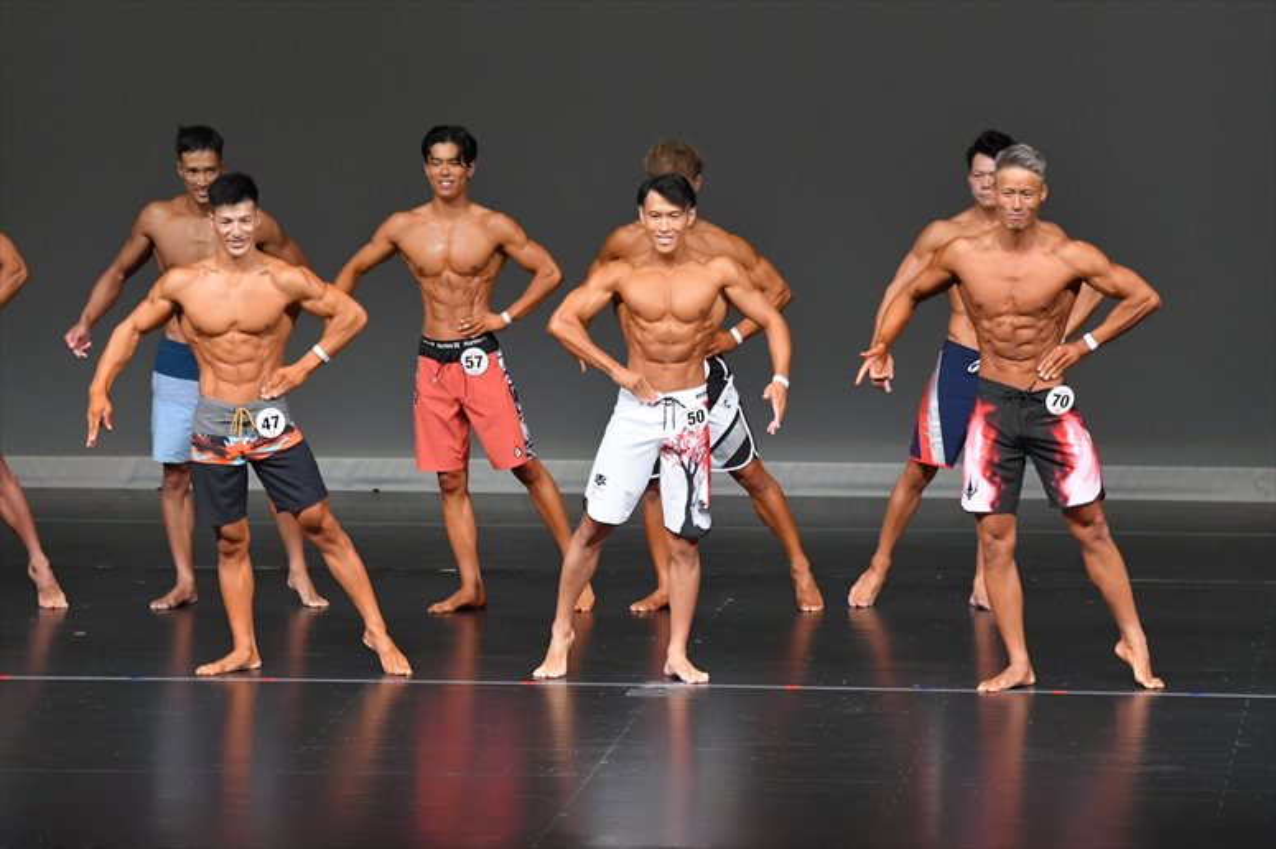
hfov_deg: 9.2
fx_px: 7971
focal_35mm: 225
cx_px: 638
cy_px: 424
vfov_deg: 6.1
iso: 4000
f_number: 5.6
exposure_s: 1/400
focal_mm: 150
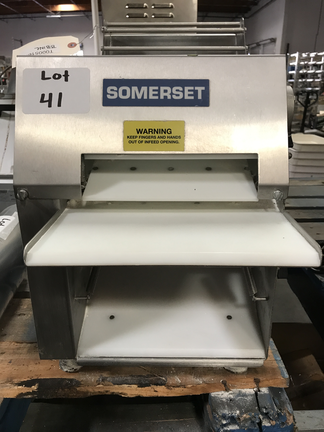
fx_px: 349
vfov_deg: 63.4
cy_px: 216
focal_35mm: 28
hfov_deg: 49.7
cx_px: 162
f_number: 1.8
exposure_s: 1/17
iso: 40
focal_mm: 3.99
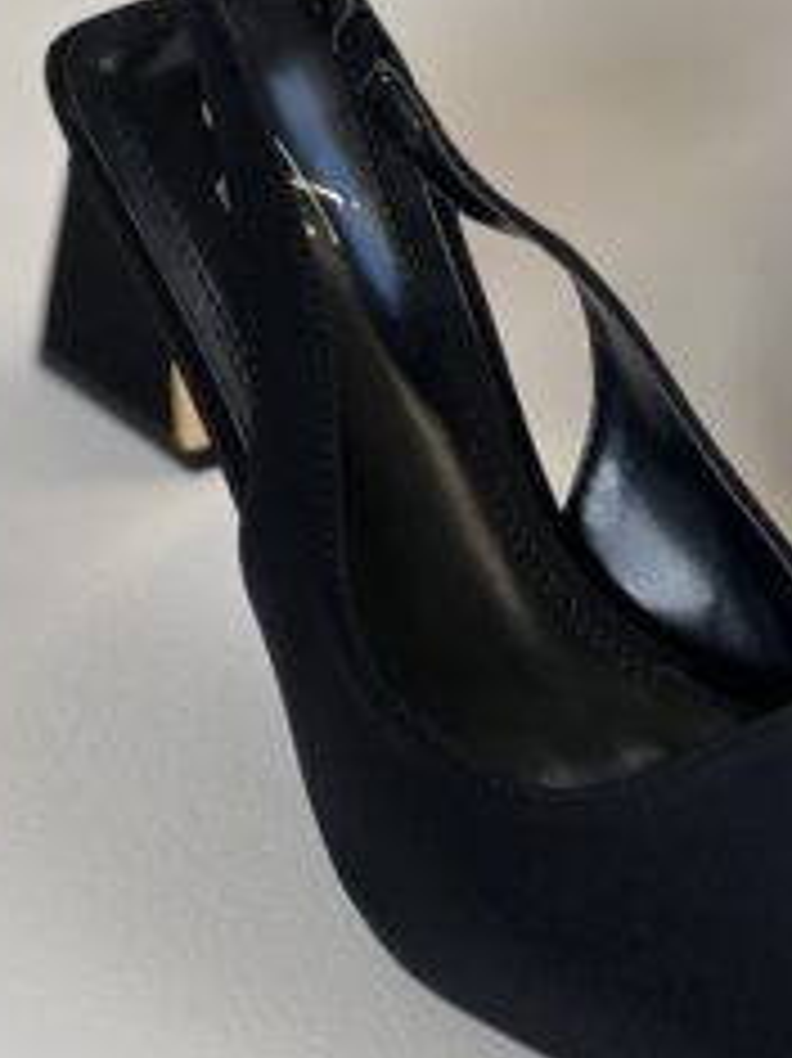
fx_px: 5740
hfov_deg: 7.9
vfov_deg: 10.5
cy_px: 196
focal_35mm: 188
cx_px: 688
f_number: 2.8
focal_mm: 9
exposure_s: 1/121
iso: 125
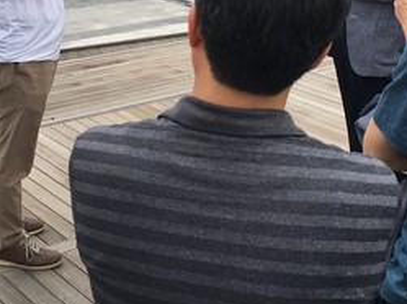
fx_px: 822
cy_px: 2
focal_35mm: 70
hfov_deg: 27.7
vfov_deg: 20.3
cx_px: 149
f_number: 2.2
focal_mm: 4.15
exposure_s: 1/974
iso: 25
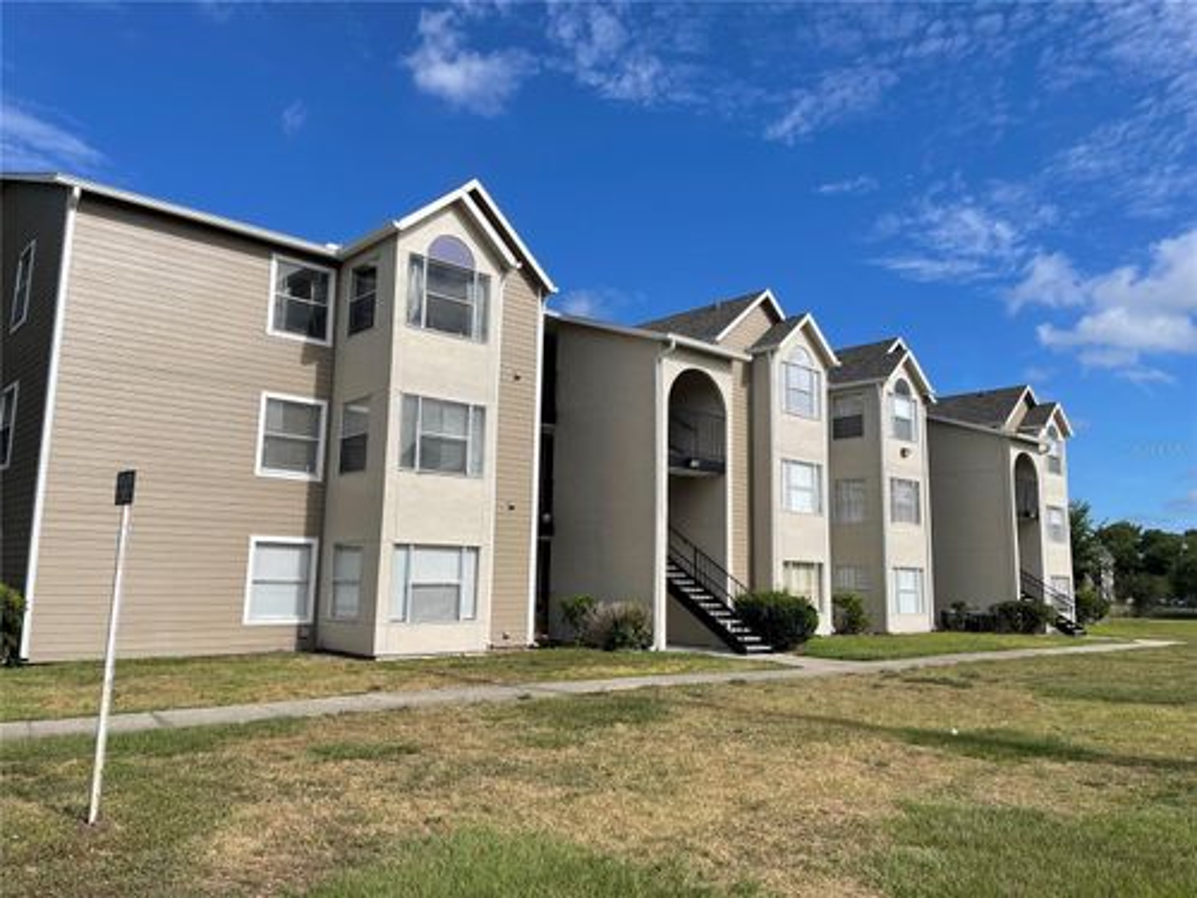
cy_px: 449
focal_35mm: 26
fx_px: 899
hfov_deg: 67.3
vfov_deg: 53.1
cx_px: 598
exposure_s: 1/4651
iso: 32
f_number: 1.6
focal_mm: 4.2
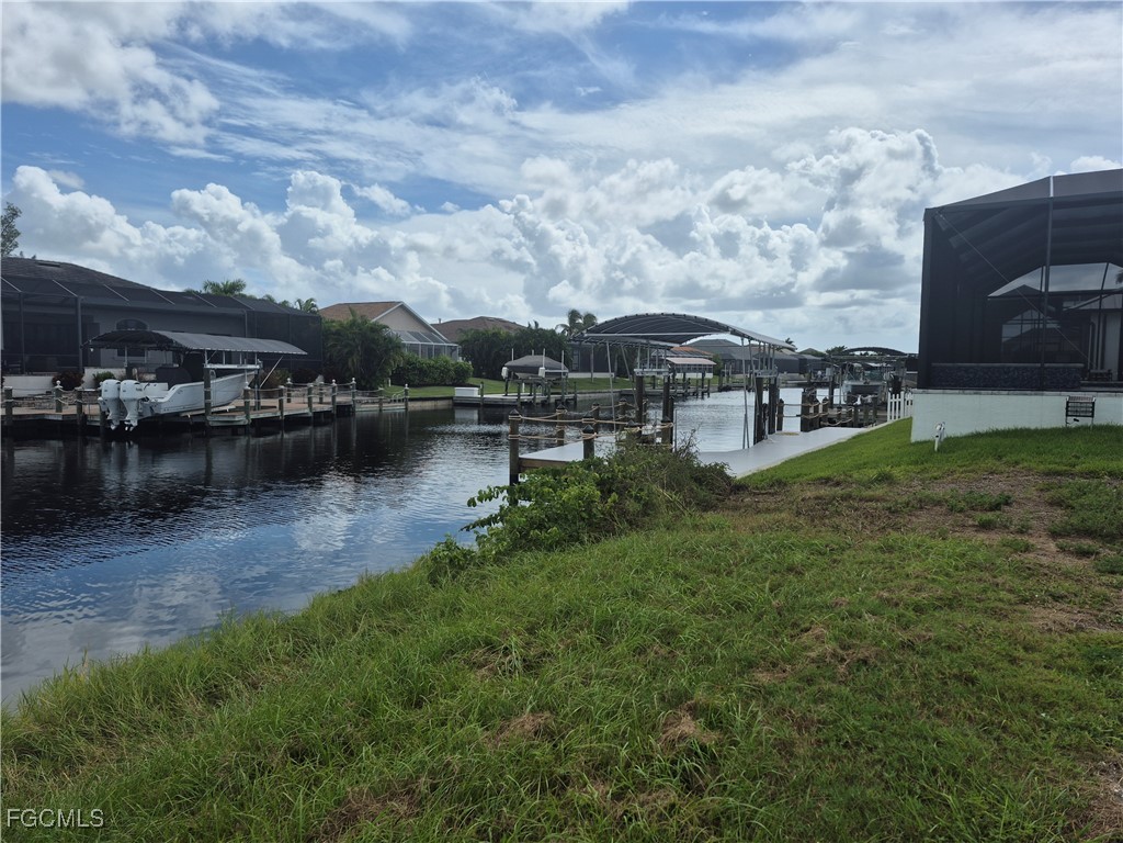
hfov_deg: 73.9
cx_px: 562
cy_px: 422
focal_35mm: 23
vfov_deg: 58.9
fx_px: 746
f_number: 1.8
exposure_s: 1/3760
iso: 25
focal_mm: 5.4
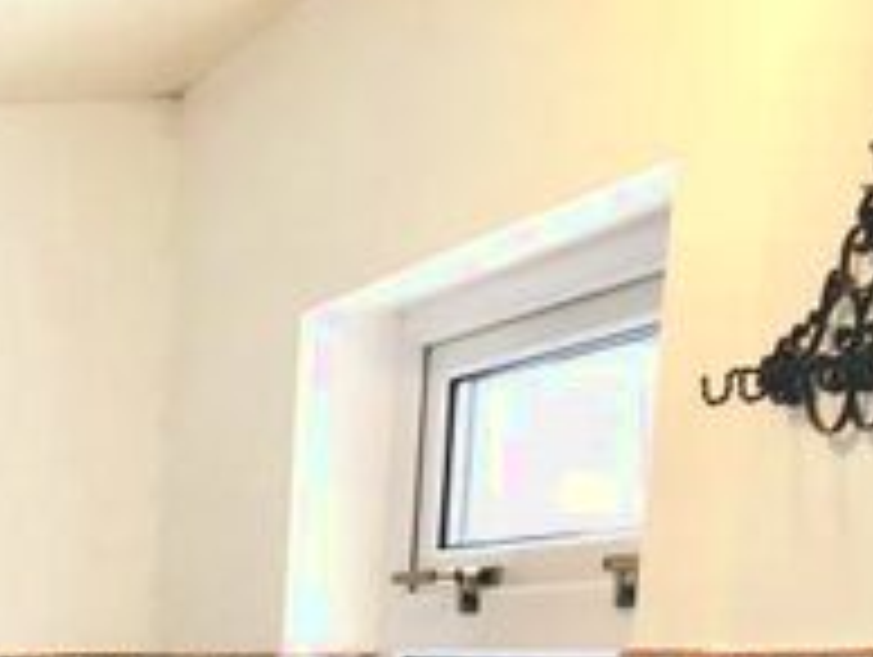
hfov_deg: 16.7
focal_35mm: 101
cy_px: 1177
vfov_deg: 13.3
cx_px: -616
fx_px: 2550
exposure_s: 1/33
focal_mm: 3.99
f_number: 1.8
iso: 32
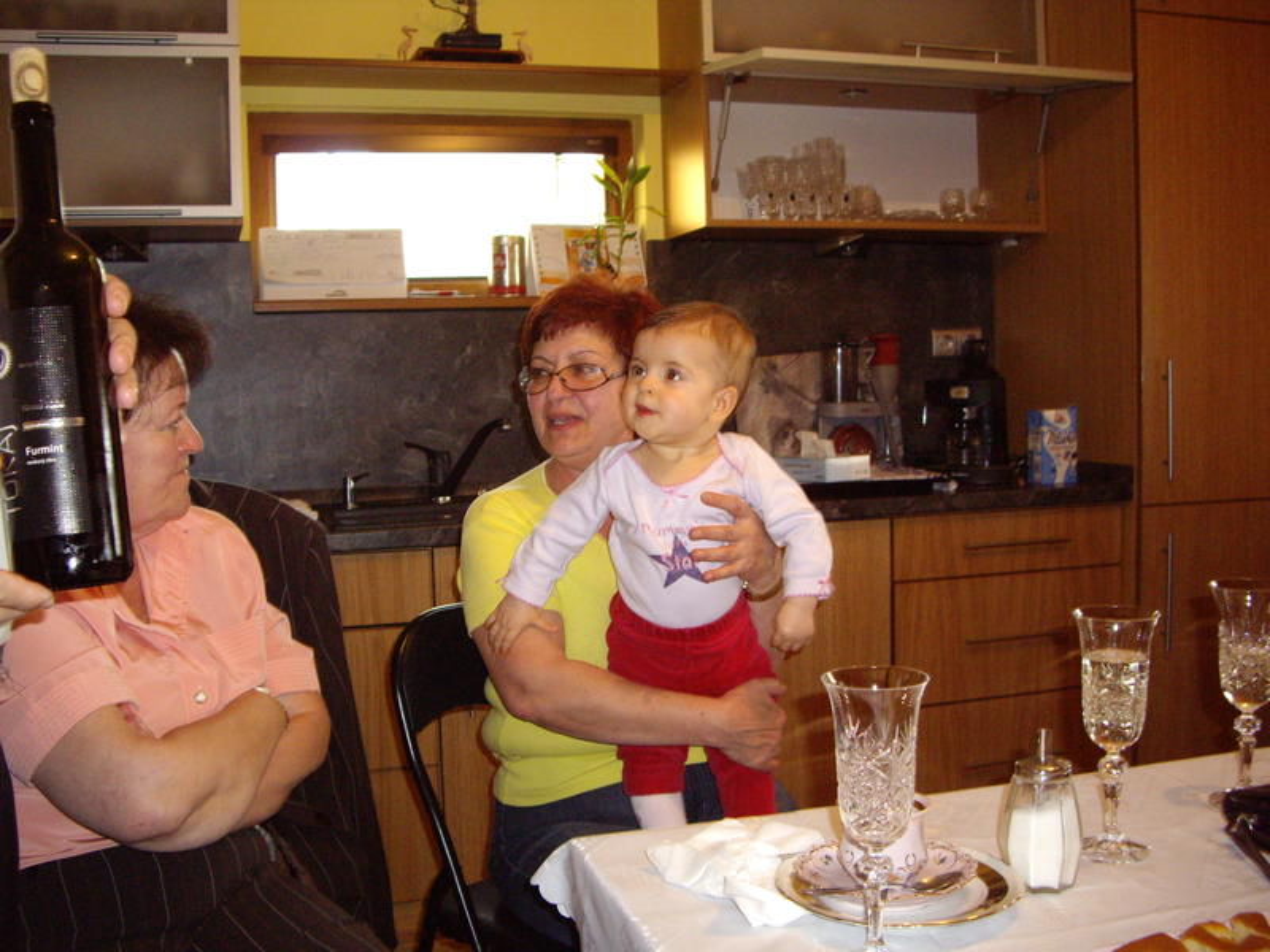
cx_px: 635
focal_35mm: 38
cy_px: 476
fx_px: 1394
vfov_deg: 37.7
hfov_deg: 49.0
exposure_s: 1/40
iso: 400
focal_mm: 7.9
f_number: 2.8
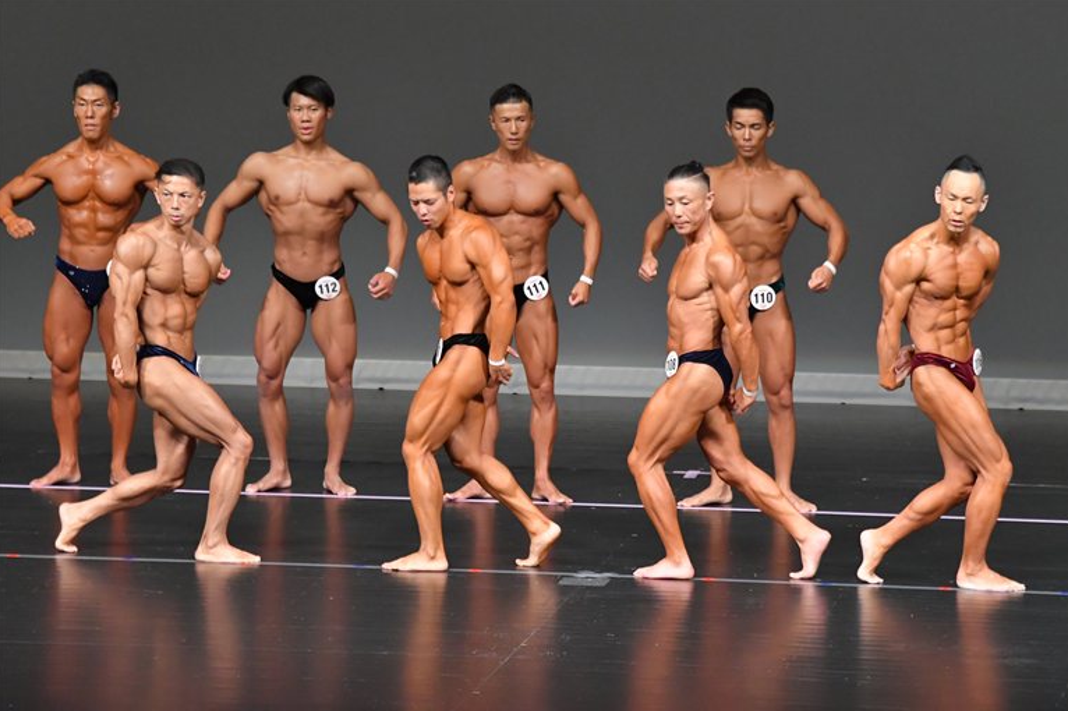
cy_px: 357
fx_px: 7650
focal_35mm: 258
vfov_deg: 5.3
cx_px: 536
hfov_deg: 8.0
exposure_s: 1/400
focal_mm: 170
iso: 5000
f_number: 5.6
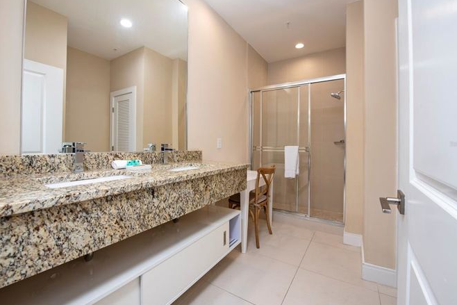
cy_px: 144
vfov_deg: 77.3
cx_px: 232
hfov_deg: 100.4
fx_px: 190
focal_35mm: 15
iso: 500
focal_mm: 14
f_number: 10
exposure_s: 1/10
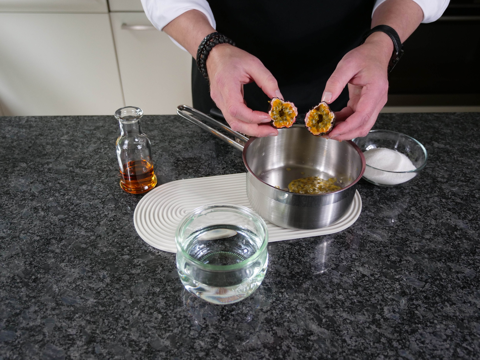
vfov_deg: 44.2
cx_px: 240
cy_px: 180
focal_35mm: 32
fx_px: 444
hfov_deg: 56.8
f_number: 2.8
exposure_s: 1/60
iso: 800
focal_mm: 16
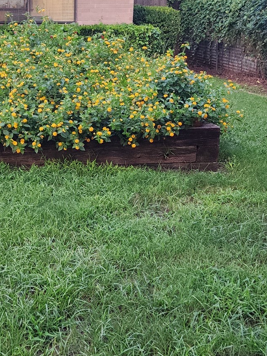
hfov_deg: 26.1
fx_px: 566
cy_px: 161
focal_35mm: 55
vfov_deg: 34.9
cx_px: 56
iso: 200
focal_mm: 6.4
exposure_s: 1/180
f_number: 1.8
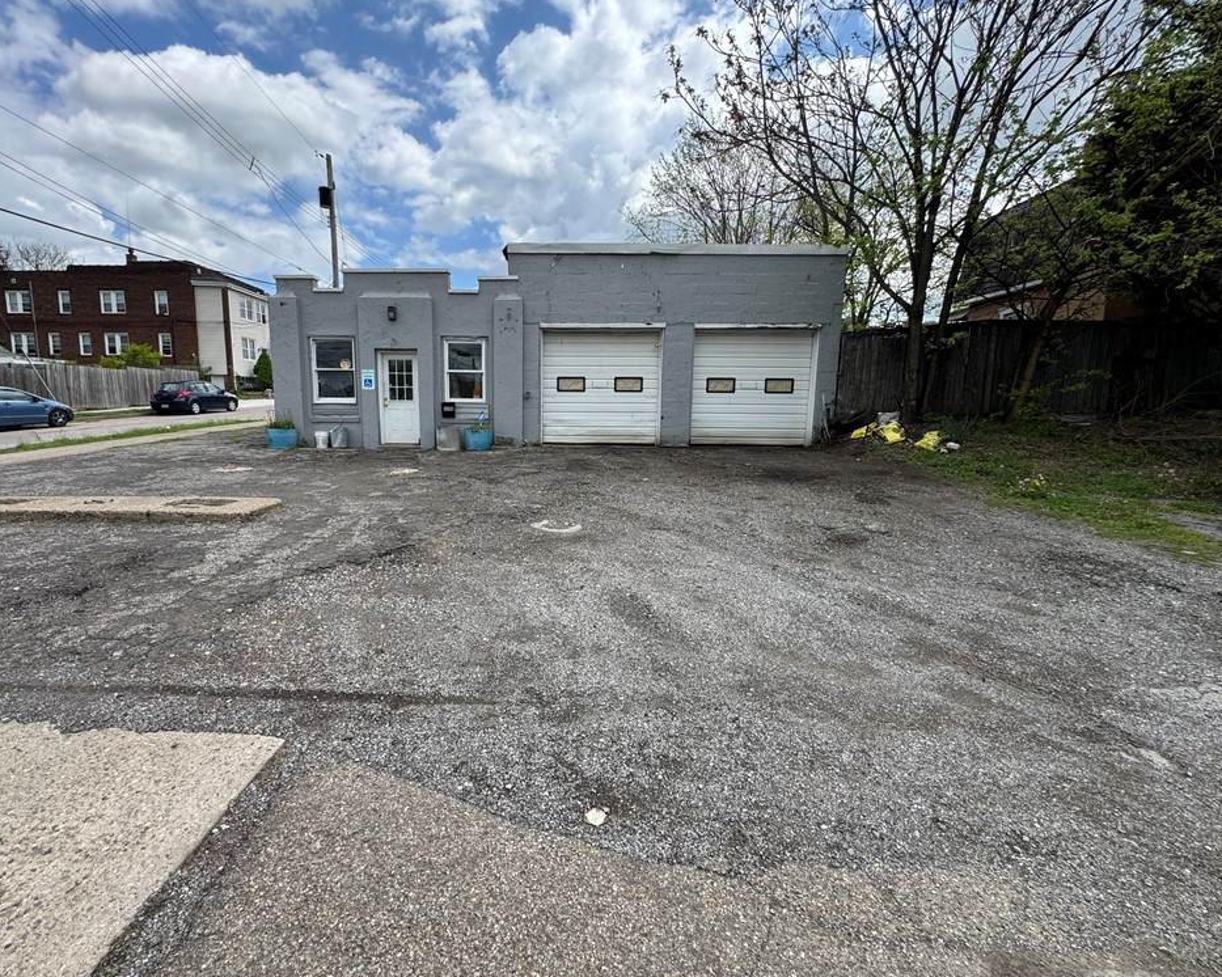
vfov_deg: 84.0
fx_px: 542
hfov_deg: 96.6
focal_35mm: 15
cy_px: 485
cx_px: 558
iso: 40
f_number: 2.2
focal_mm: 2.22
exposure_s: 1/868
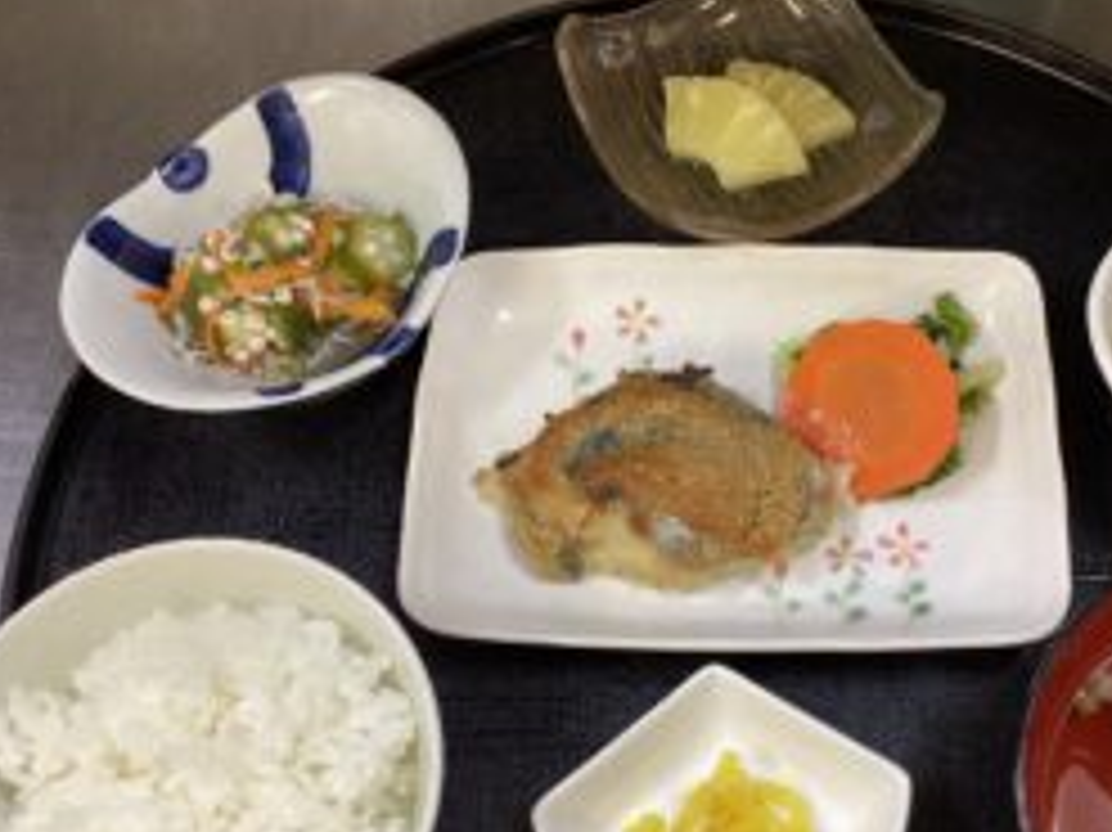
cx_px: 745
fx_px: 1509
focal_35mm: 47
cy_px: 501
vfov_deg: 30.8
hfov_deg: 39.9
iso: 160
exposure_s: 1/60
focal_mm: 3.3
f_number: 2.4
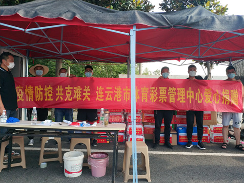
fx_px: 226
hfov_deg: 56.8
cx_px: 122
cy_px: 92
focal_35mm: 32
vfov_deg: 44.2
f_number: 2
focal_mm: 4.5
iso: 181
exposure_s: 1/394
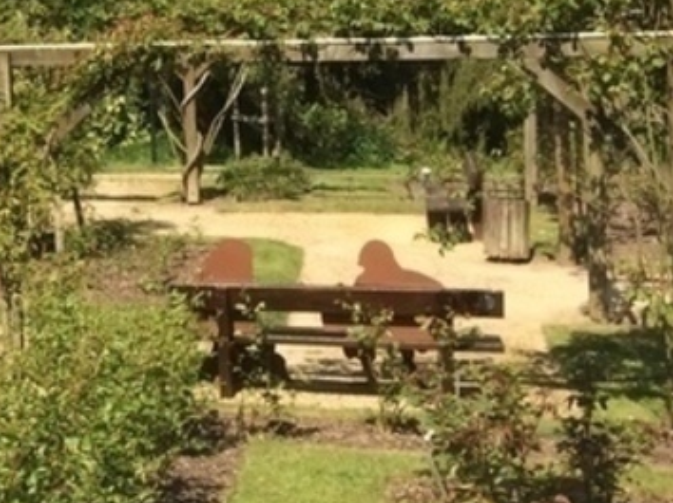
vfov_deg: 17.2
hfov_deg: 20.4
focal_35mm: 84
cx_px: -298
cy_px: 23
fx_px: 1632
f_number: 2.2
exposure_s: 1/1709
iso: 32
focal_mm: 4.15
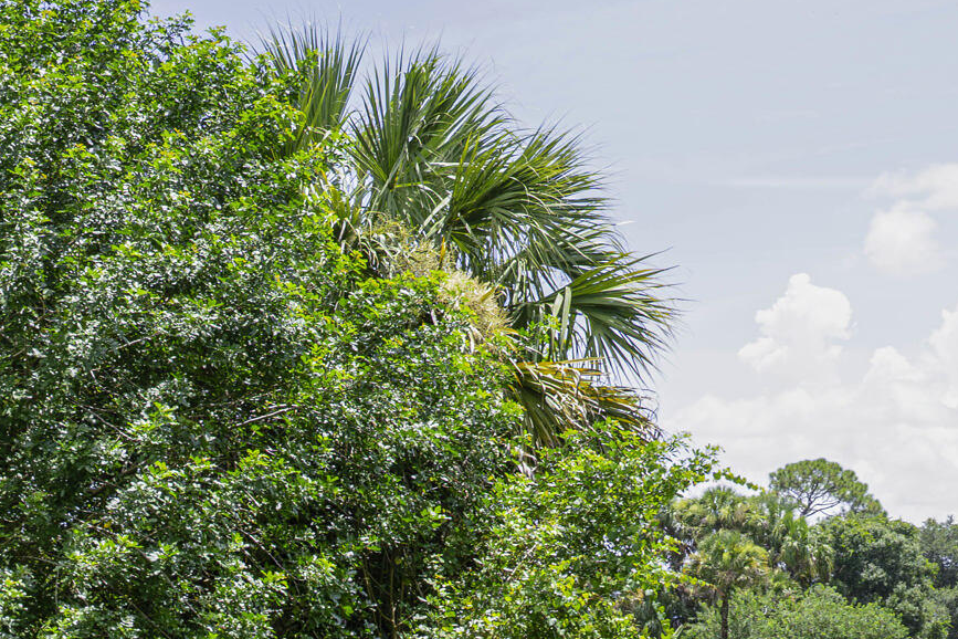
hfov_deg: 20.0
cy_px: 764
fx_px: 2608
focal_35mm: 98
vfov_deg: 13.6
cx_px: -76
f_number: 8
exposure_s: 1/125
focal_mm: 34
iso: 100
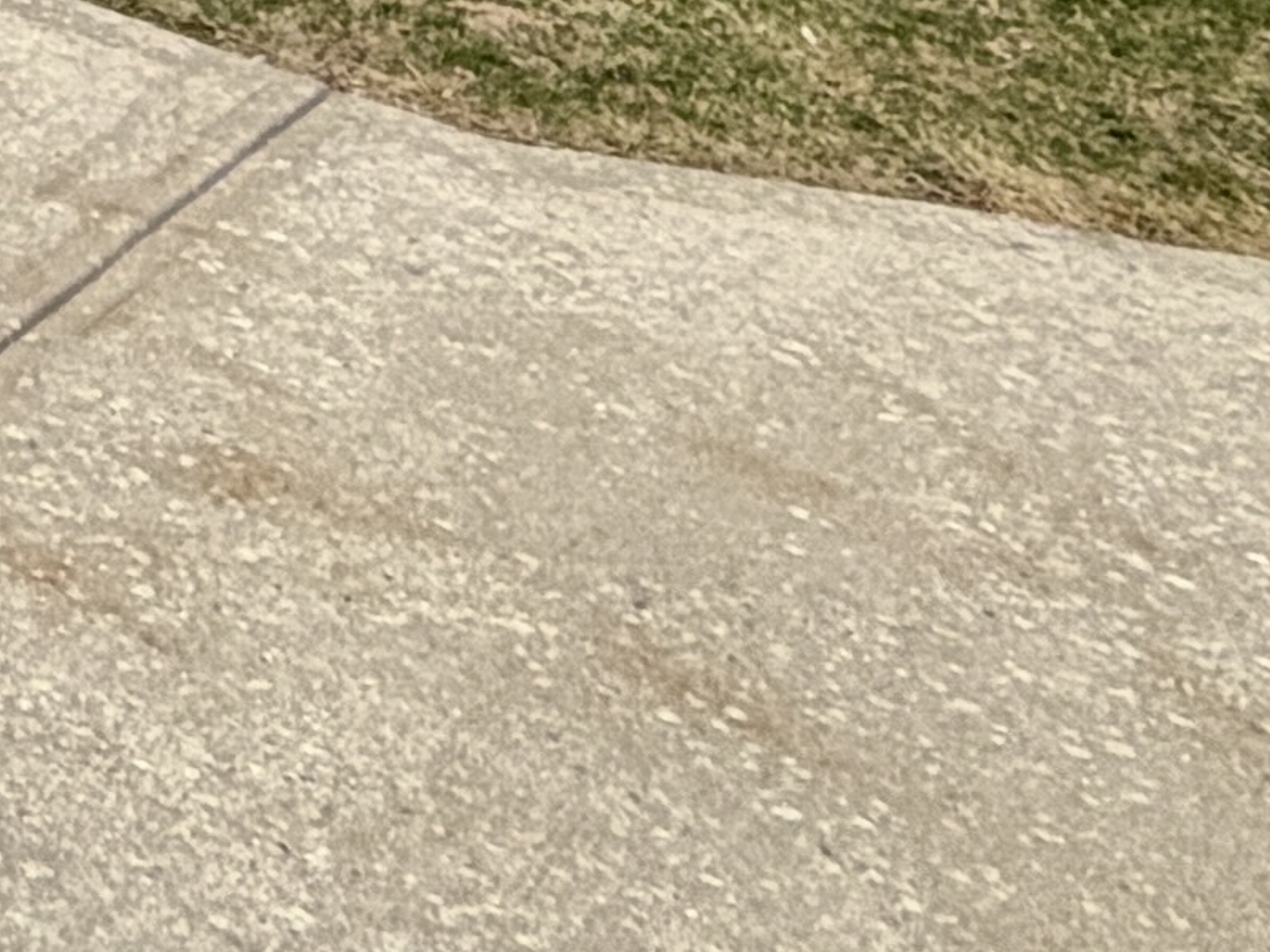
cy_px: -1547
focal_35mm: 100
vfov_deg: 11.4
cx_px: -2246
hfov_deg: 12.3
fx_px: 3669
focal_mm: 2.22
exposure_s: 1/239
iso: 40
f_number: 2.2
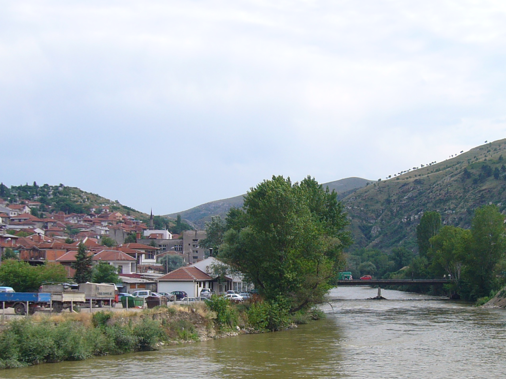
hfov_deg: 30.4
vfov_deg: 23.2
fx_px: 921
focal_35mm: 63
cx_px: 361
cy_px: 240
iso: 64
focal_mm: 5.8
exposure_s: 1/250
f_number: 5.6
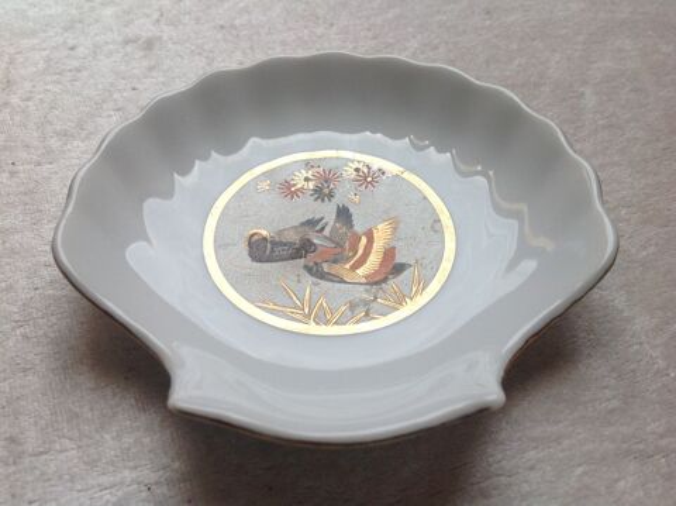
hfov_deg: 52.7
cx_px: 338
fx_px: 683
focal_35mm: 35
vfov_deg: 40.6
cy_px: 253
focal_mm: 4.28
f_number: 2.4
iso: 64
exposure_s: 1/120
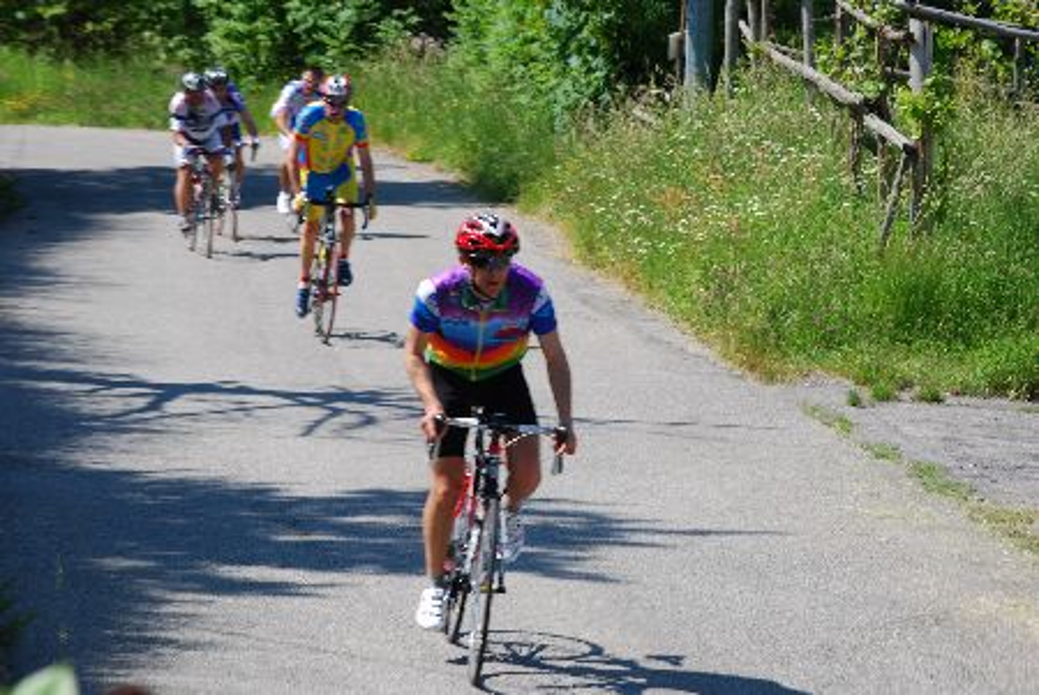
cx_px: 520
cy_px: 348
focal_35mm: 174
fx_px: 5027
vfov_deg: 7.9
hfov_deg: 11.8
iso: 100
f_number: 10
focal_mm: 116
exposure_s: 1/125
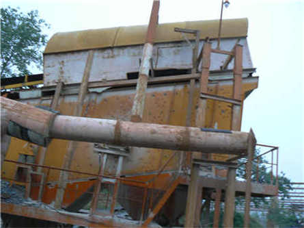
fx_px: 316
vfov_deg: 39.6
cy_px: 114
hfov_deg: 51.4
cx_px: 152
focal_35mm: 36
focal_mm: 6
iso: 200
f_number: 2.8
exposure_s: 1/15
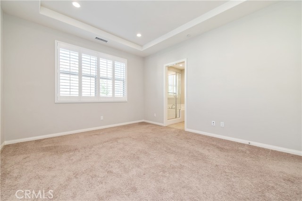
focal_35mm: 14
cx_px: 151
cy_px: 100
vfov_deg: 81.1
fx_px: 117
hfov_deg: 104.3
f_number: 4.5
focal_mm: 14
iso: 200
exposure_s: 1/80
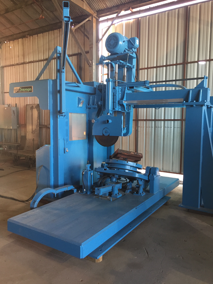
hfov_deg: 48.2
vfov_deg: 61.7
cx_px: 106
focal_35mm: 29
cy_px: 142
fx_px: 238
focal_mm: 4.15
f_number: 2.2
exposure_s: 1/30
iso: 100
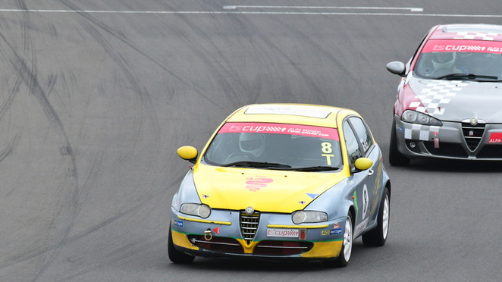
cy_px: 148
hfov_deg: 2.3
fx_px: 12642
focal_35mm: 950
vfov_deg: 1.3
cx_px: 257
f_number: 11
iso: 1250
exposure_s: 1/640
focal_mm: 500
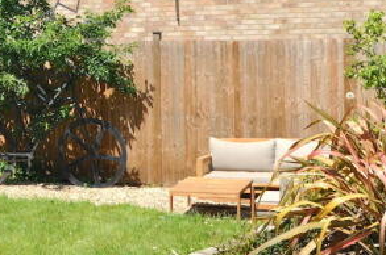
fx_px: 792
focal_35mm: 74
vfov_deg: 18.2
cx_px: 58
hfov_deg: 26.7
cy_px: 68
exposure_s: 1/320
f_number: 9
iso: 200
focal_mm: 22
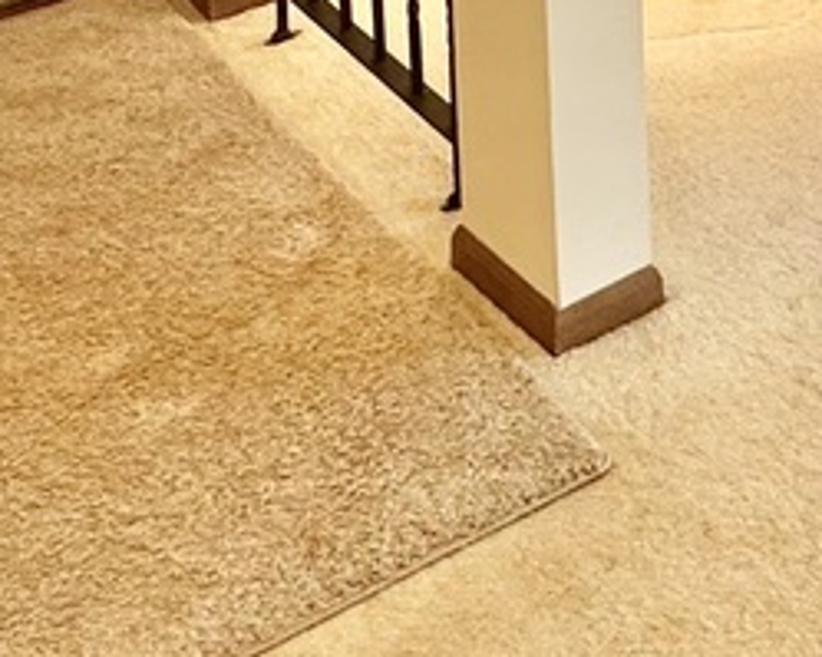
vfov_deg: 15.6
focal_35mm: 79
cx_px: 1139
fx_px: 1921
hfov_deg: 21.3
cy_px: -637
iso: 160
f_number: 2.2
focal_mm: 2.22
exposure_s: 1/60
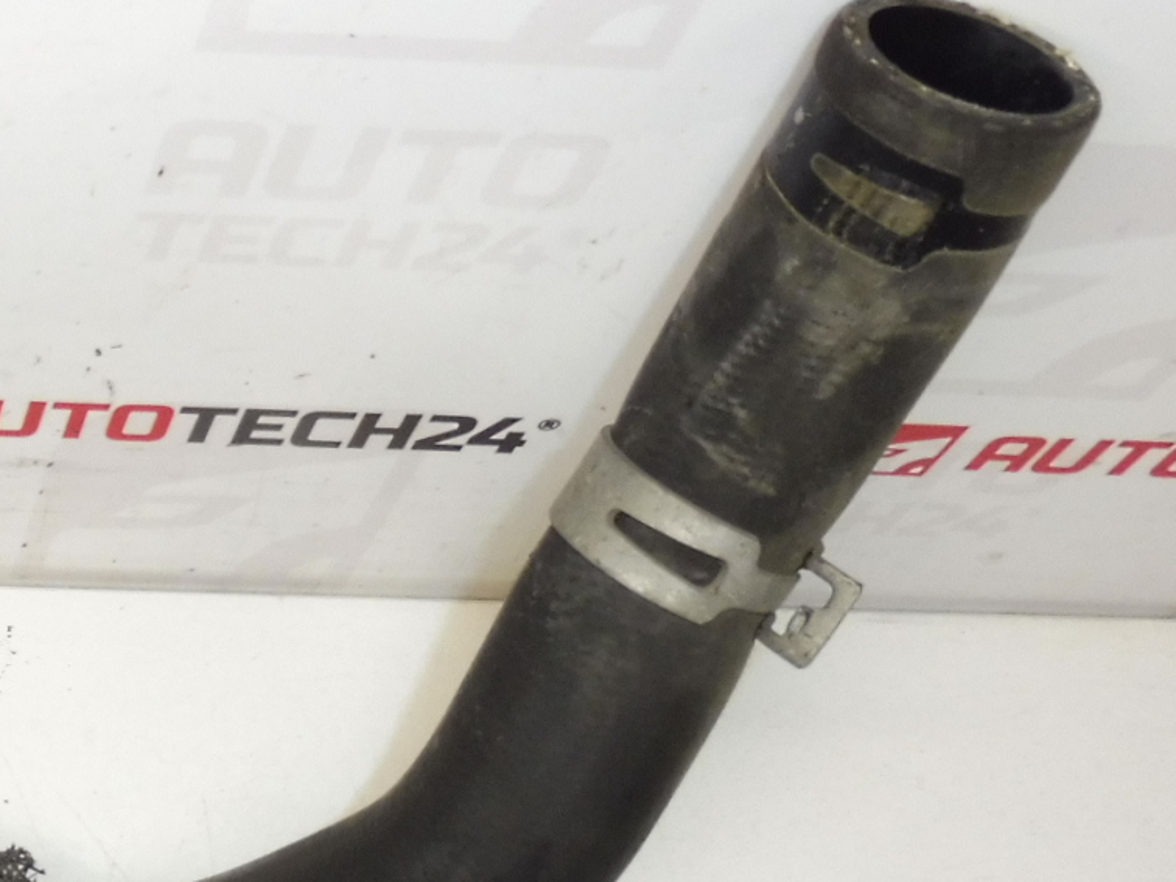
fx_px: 2208
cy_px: 649
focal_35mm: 65
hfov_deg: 25.7
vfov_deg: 22.4
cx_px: -338
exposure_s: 1/100
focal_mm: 4.3
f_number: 3.5
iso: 200
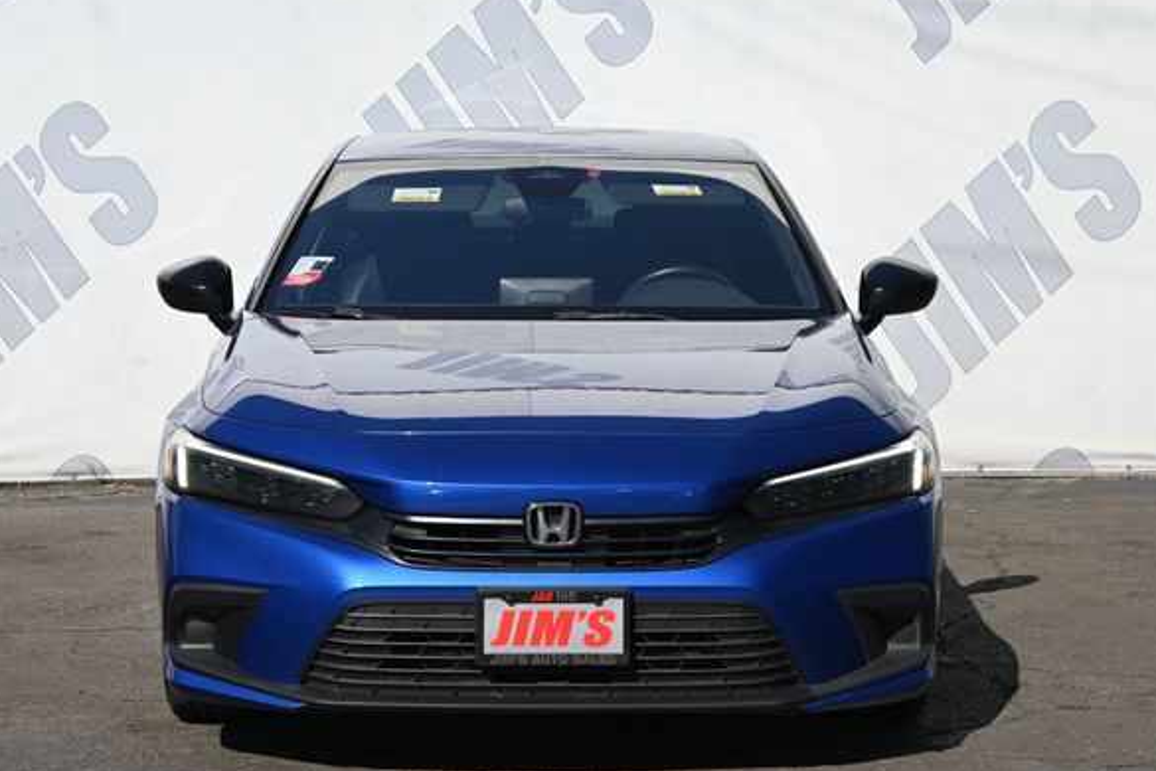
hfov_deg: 24.8
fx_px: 2633
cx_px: 553
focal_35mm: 82
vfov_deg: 16.7
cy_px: 395
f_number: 6.3
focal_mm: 50
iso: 100
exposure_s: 1/320
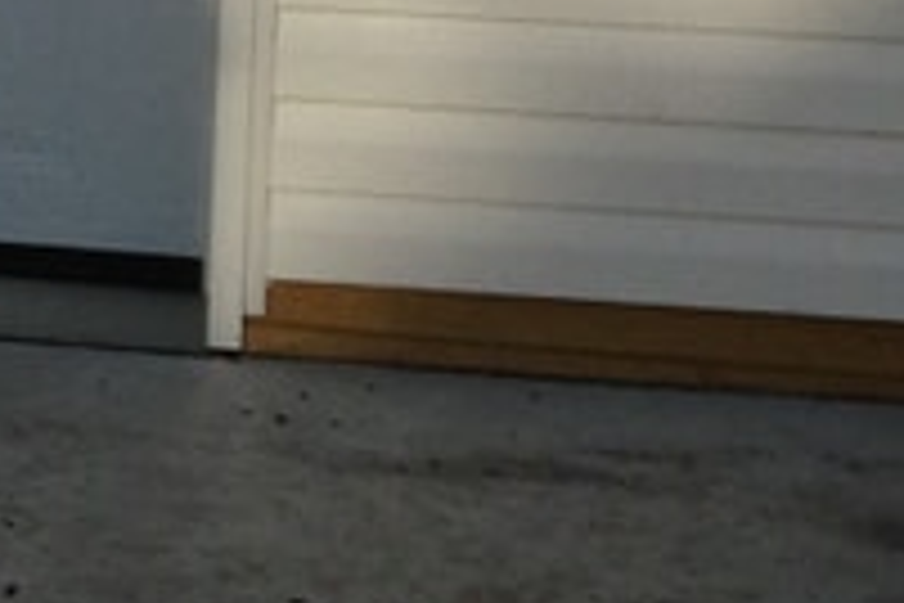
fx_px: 5725
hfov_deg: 8.2
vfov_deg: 6.0
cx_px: -1414
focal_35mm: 228
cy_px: -324
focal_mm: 4.12
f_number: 2.4
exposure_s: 1/2463
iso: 64
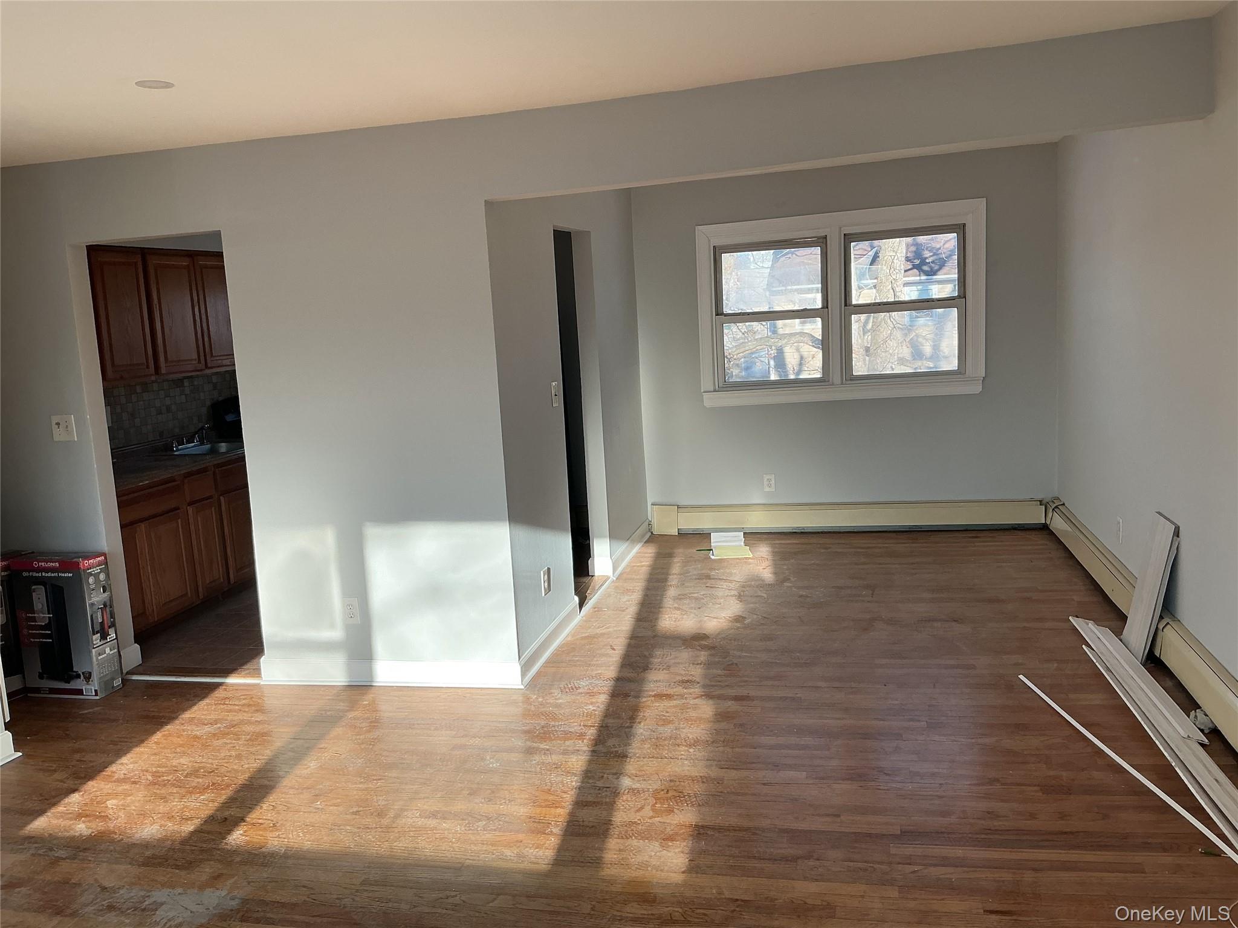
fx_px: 1037
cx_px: 619
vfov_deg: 48.2
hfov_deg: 61.7
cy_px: 464
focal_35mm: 29
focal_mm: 3
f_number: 1.8
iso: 25
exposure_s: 1/333
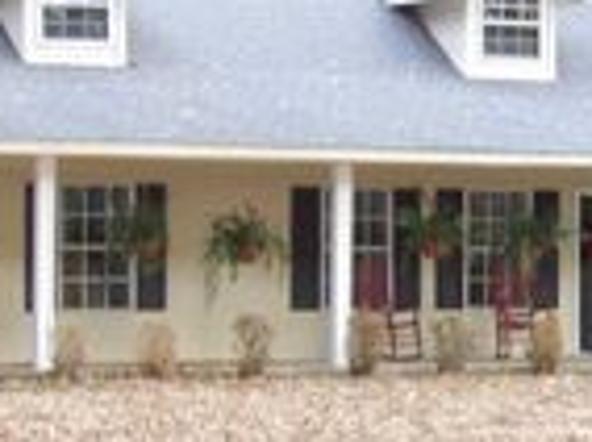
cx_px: 479
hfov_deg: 10.6
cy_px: 306
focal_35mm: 187
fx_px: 3193
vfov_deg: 7.9
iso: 242
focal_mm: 9.5
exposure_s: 1/17
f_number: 3.9
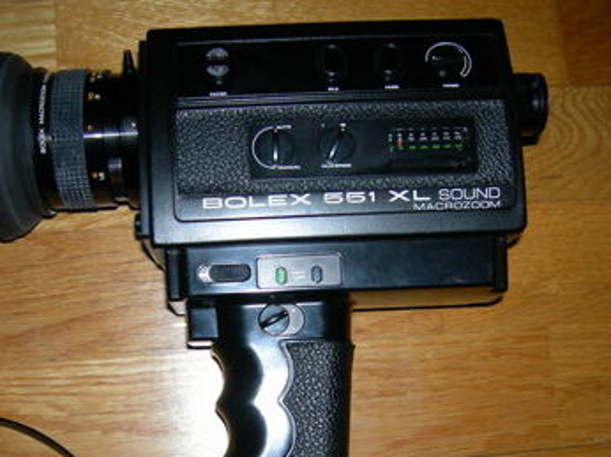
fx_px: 882
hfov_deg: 38.2
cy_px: 296
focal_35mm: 50
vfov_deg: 28.9
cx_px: 268
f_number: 2.7
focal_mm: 7.5
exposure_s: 1/60.1
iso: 64
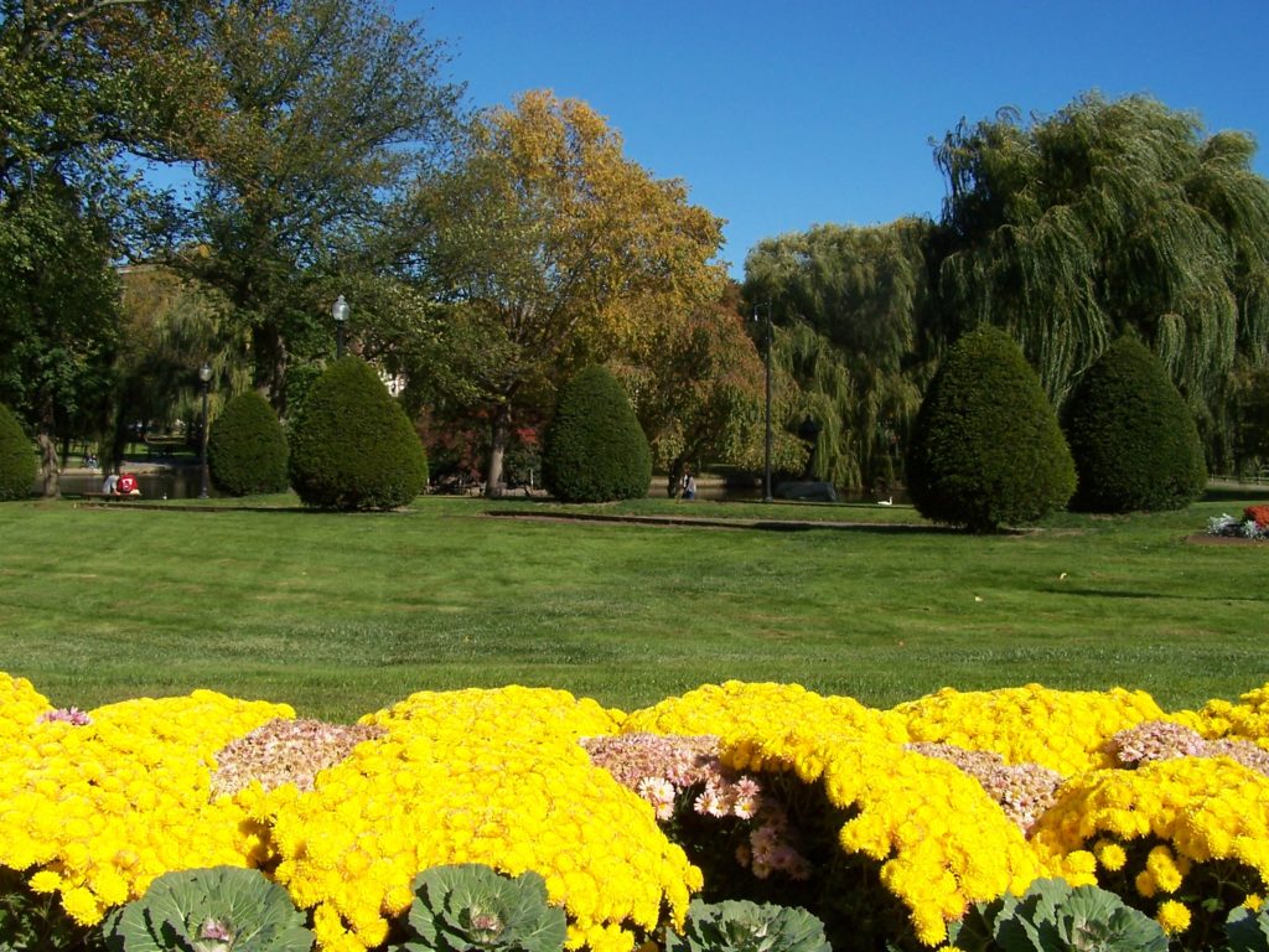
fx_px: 1393
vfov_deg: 37.7
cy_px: 476
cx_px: 634
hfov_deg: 49.0
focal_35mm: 38
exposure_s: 1/500
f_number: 5.6
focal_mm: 6.3
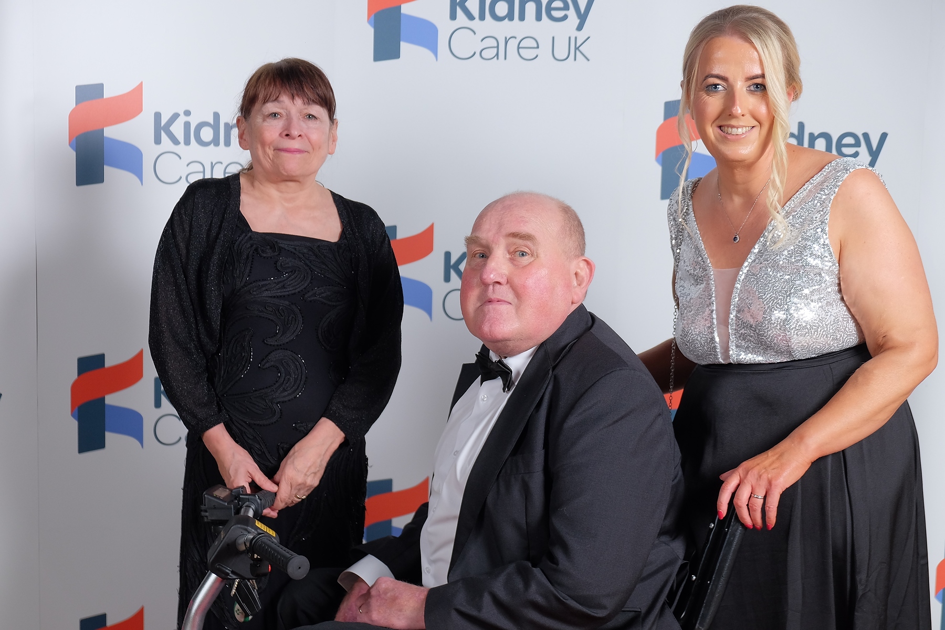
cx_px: 472
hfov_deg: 35.6
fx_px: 1470
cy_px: 315
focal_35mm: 56
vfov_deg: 24.2
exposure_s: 1/180
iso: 400
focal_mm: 37.4
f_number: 3.6
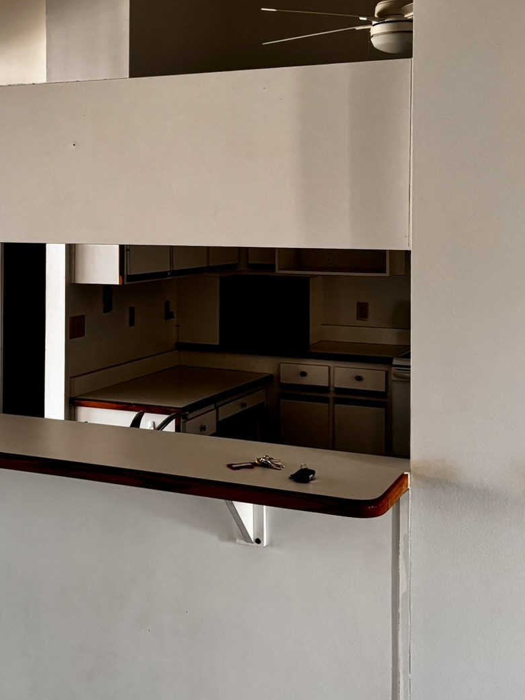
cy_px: 243
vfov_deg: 37.2
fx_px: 1031
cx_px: 124
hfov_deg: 28.1
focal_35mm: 51
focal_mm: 5.96
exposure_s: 1/60
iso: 200
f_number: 1.6
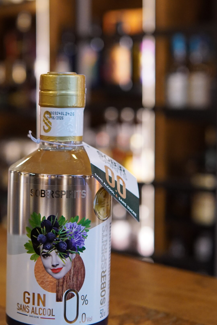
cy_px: 128
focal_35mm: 72
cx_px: 58
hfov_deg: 18.8
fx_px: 651
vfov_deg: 28.0
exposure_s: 1/160
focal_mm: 30
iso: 1600
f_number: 2.5
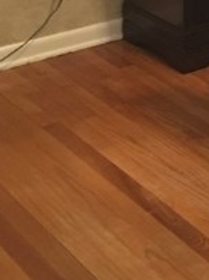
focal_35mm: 112
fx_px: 903
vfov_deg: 16.9
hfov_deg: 12.1
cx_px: 379
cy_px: -46
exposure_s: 1/15
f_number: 2.2
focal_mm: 4.15
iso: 200
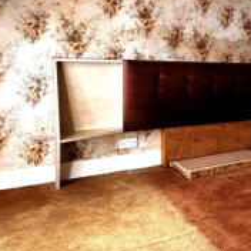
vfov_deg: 40.6
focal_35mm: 41
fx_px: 336
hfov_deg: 36.4
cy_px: 91
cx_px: 256
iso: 200
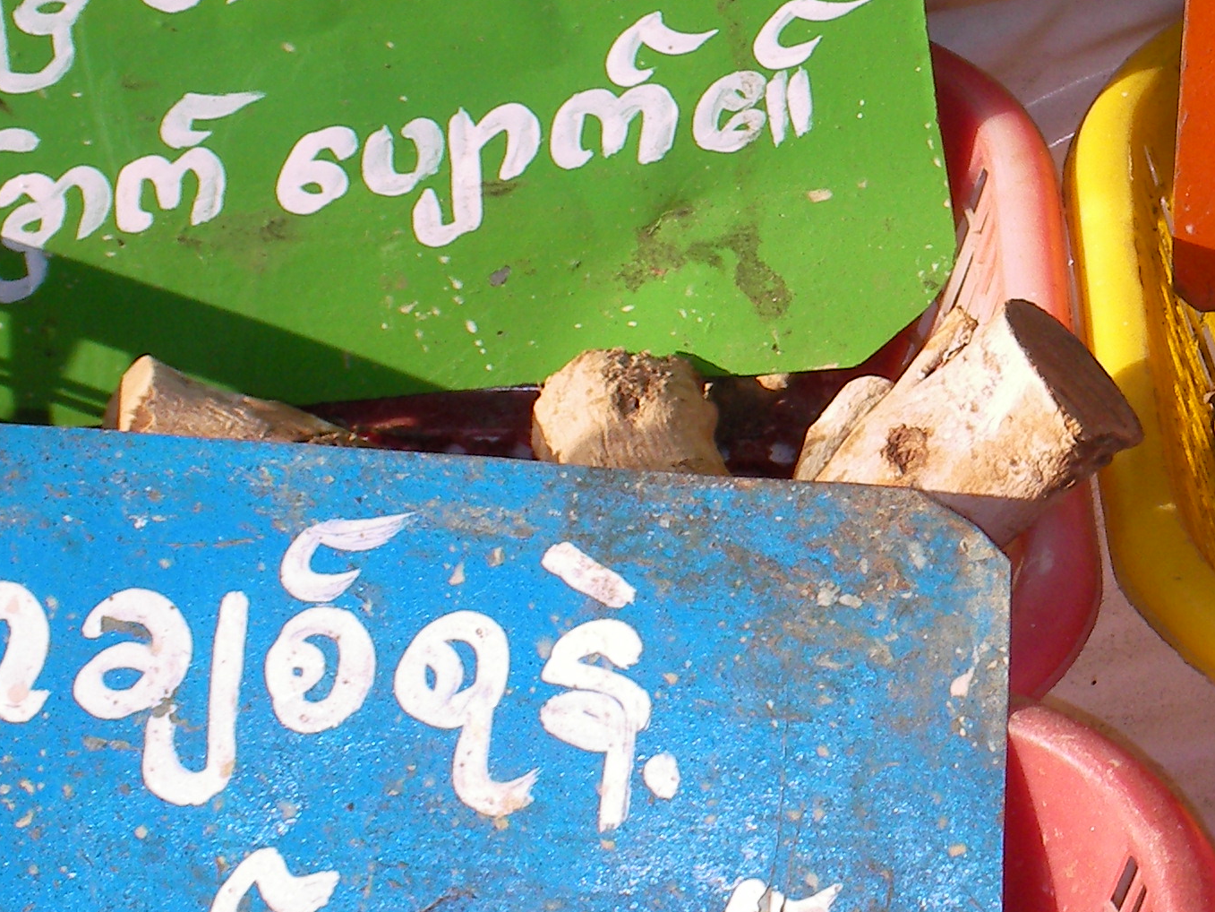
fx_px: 6845
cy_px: 374
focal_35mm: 195
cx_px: 1134
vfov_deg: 7.6
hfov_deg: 10.1
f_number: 4.3
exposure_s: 1/408
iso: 50
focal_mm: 14.3
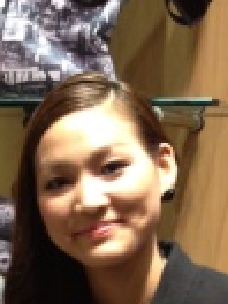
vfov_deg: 16.1
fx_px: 1045
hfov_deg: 12.1
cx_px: -71
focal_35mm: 119
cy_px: 336
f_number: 2.4
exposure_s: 1/20
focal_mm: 4.28
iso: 160
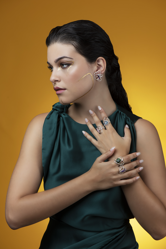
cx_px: 83
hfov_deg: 13.0
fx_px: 726
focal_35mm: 105
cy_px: 124
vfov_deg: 19.5
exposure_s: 1/100
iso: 100
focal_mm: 105
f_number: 11
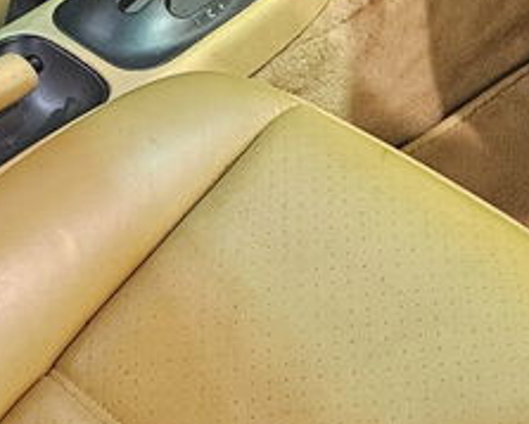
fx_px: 1615
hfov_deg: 18.6
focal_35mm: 103
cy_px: -206
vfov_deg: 14.1
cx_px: 195
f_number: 1.8
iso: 800
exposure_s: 1/24
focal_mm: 5.4
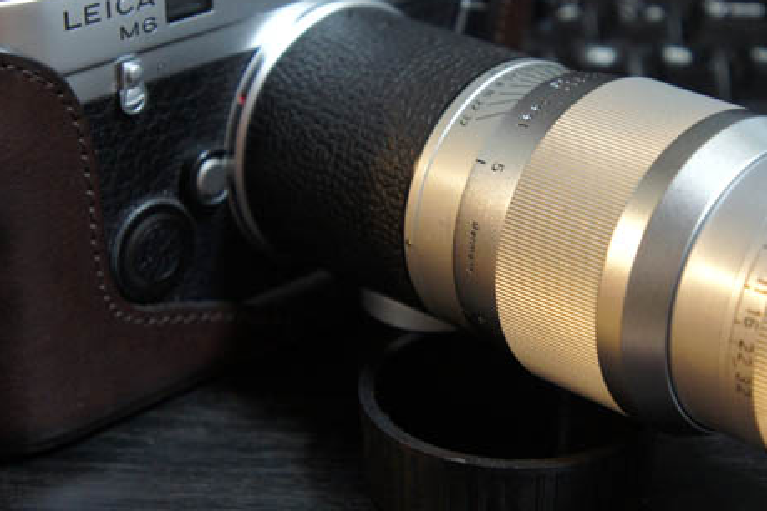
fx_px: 2130
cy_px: 222
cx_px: 426
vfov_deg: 13.7
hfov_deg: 20.4
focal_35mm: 100
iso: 1600
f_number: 4.5
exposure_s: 1/25
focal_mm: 36
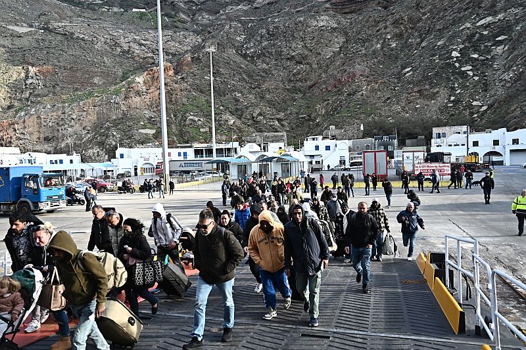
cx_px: 263
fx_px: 351
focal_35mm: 24
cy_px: 175
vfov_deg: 53.1
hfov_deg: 73.8
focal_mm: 24
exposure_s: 1/1250
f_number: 4.5
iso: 1000
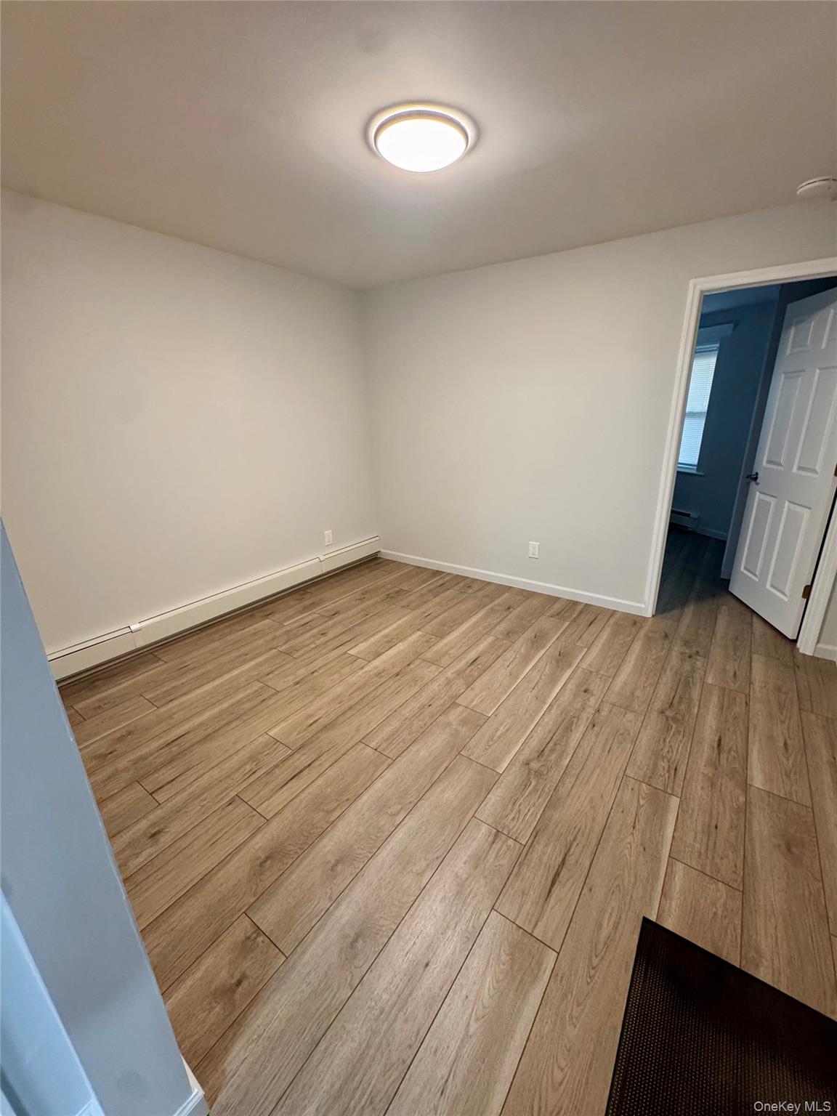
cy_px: 558
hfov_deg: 85.7
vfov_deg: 102.1
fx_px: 451
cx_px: 418
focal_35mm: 14
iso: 320
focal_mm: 2.22
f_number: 2.2
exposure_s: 1/60
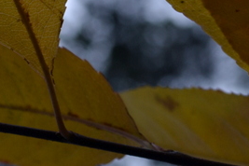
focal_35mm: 180
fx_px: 1245
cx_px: -21
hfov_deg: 11.3
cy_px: -74
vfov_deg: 7.5
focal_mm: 40
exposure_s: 1/125
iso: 180
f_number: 8
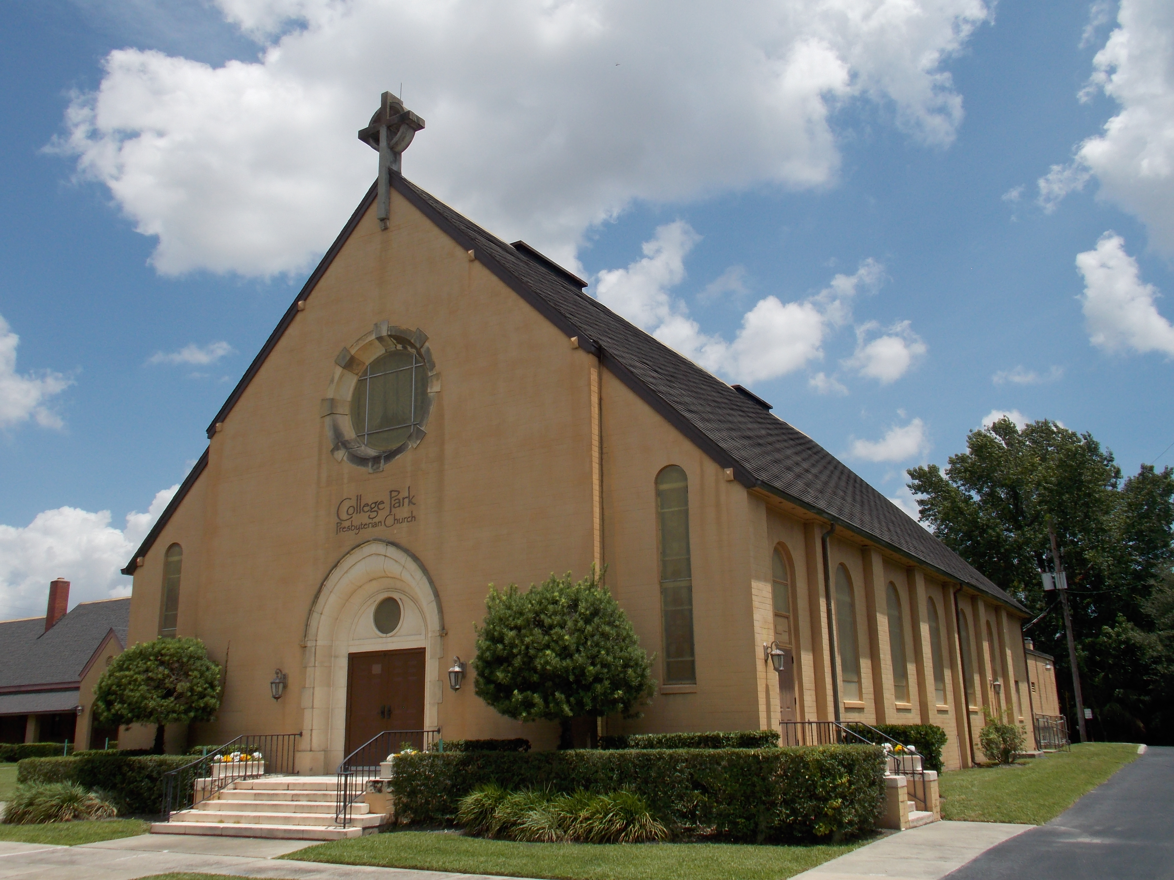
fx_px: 1017
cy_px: 440
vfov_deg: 46.8
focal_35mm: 30
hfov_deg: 60.0
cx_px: 587
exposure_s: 1/1500
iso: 80
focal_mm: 5.3
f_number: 3.3
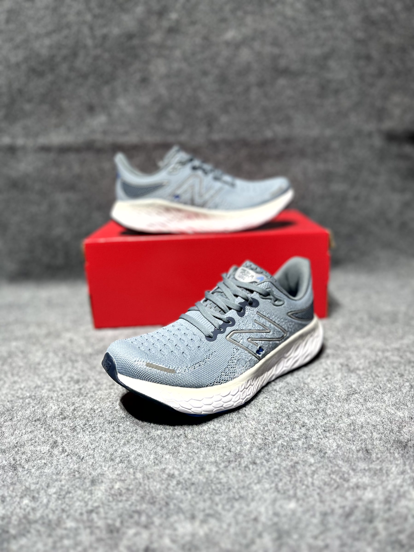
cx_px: 207
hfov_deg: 53.1
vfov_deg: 67.3
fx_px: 415
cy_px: 276
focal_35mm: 26
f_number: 1.6
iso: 40
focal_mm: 5.1
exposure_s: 1/100
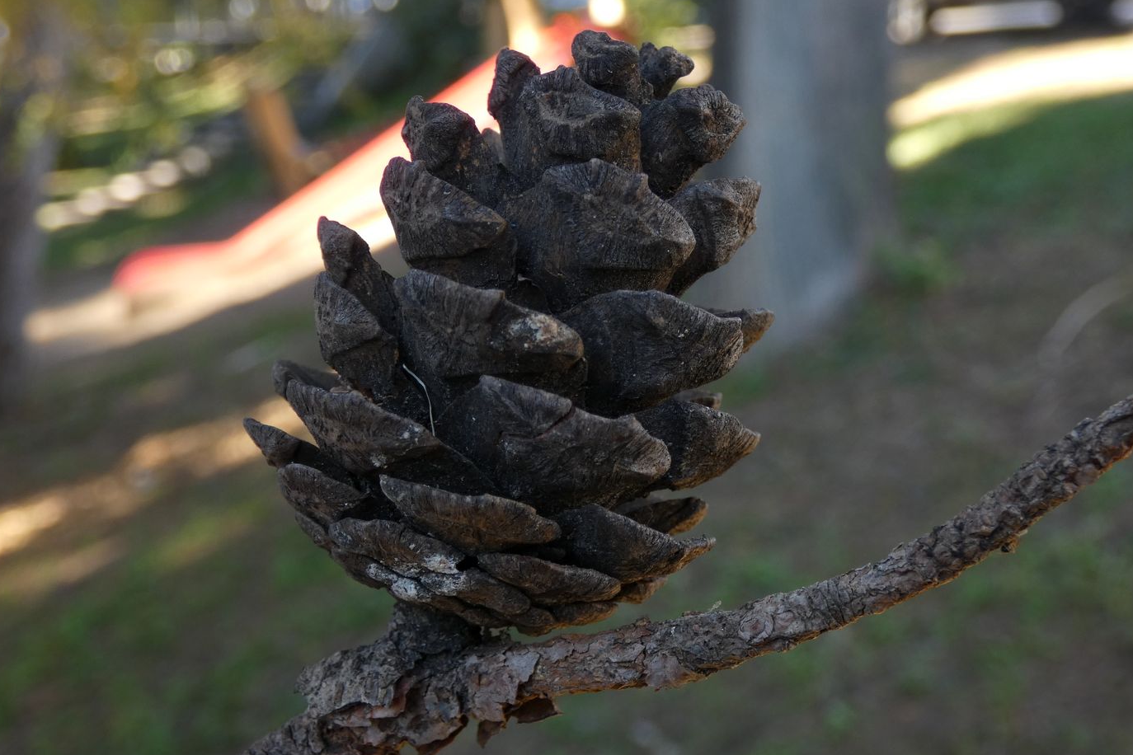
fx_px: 1668
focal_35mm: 53
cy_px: 378
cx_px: 568
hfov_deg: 37.5
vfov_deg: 25.5
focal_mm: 9
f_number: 3.9
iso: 125
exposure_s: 1/80
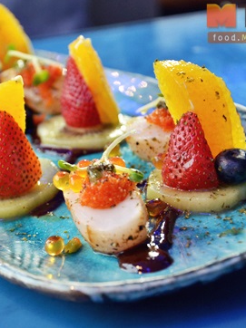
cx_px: 54
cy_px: 164
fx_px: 996
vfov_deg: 18.7
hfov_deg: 14.0
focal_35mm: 105
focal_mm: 48
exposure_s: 1/30
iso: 800
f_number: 4.8
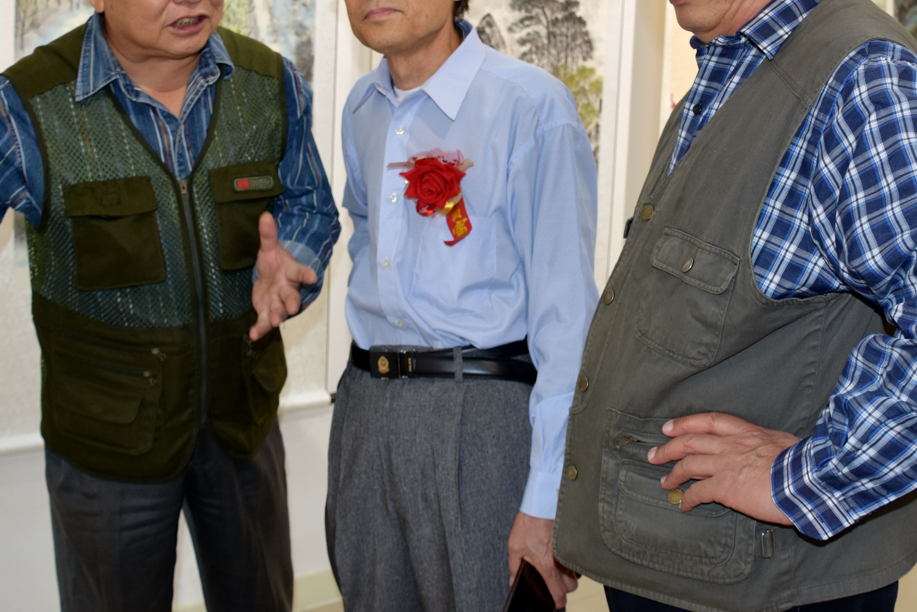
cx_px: 516
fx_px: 1223
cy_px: 176
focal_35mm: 48
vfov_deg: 27.8
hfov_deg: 41.0
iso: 250
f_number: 3.5
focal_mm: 18
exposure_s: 1/125
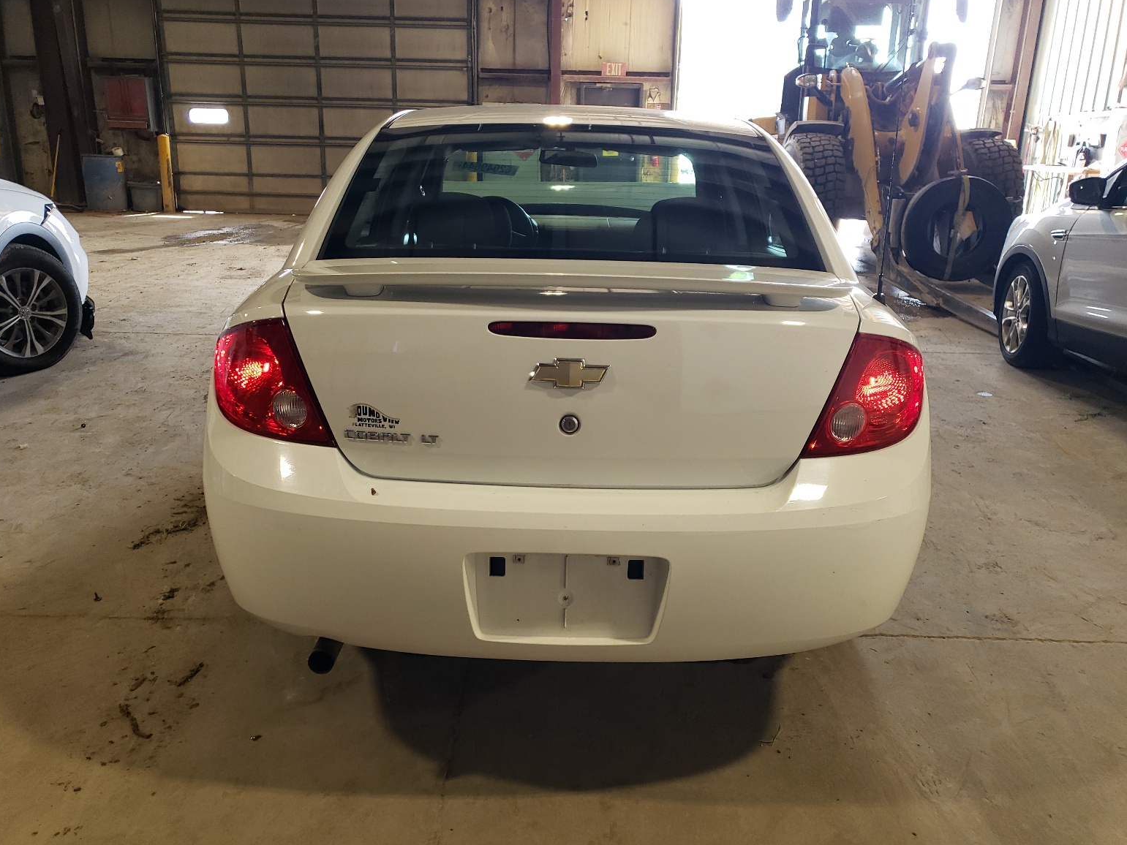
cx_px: 565
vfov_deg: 51.4
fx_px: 879
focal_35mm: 27
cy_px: 419
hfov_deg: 65.3
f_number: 1.5
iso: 79
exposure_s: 1/60.2
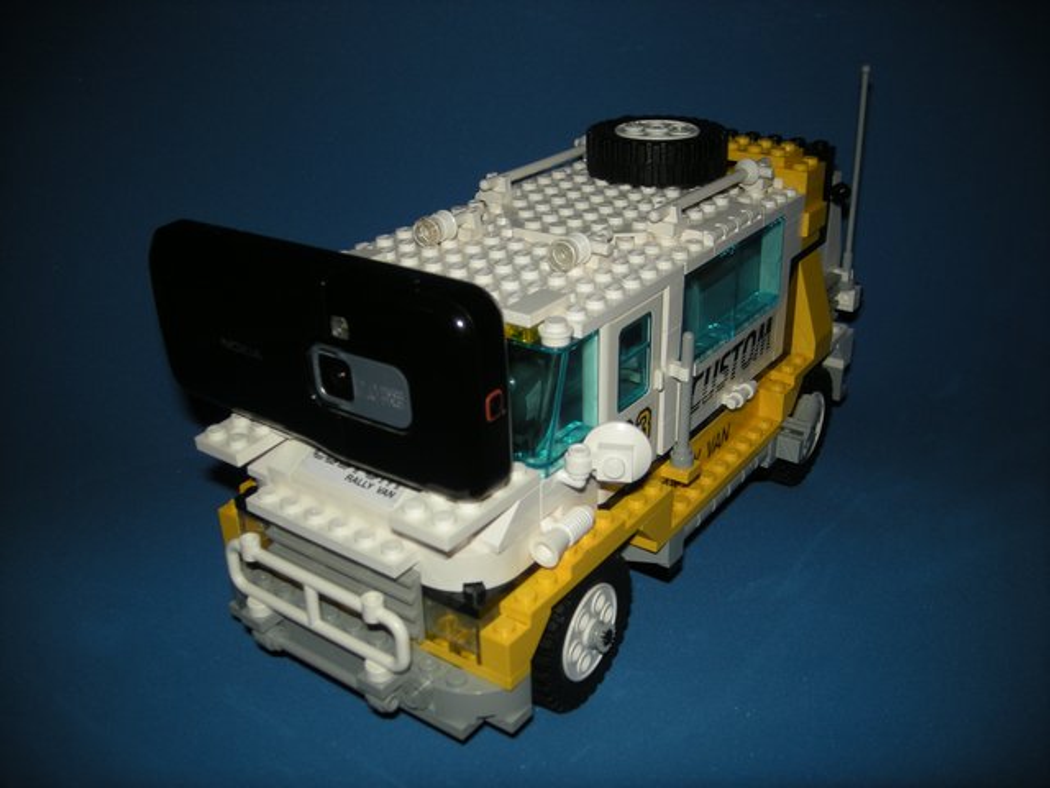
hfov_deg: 52.6
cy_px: 394
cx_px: 525
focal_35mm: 35
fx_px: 1062
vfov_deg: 40.7
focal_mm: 5.7
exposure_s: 1/60
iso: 64
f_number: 5.7
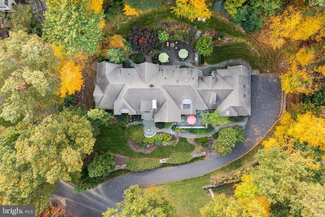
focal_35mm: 28
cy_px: 108
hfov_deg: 65.5
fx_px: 253
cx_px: 162
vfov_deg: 46.4
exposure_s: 1/400
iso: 400
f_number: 4.5
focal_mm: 10.26
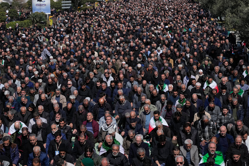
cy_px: 84
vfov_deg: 12.5
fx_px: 761
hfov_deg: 18.6
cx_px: 122
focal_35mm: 110
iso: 800
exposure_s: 1/2000
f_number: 13
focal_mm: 100
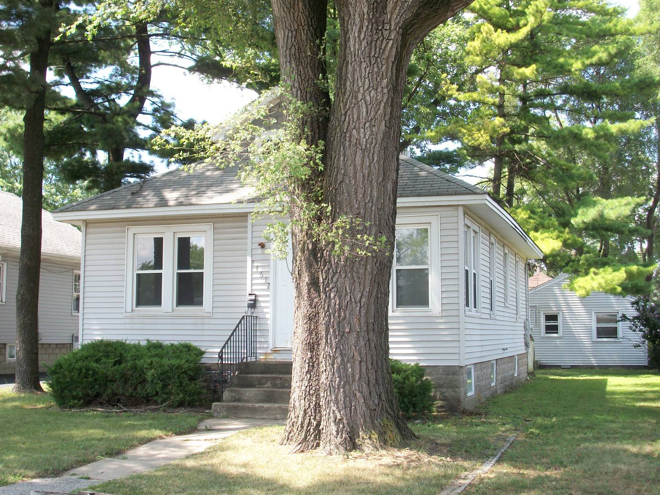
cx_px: 326
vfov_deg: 32.2
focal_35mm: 45
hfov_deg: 42.1
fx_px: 858
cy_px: 244
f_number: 3.5
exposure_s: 1/160
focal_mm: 7.8
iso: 80
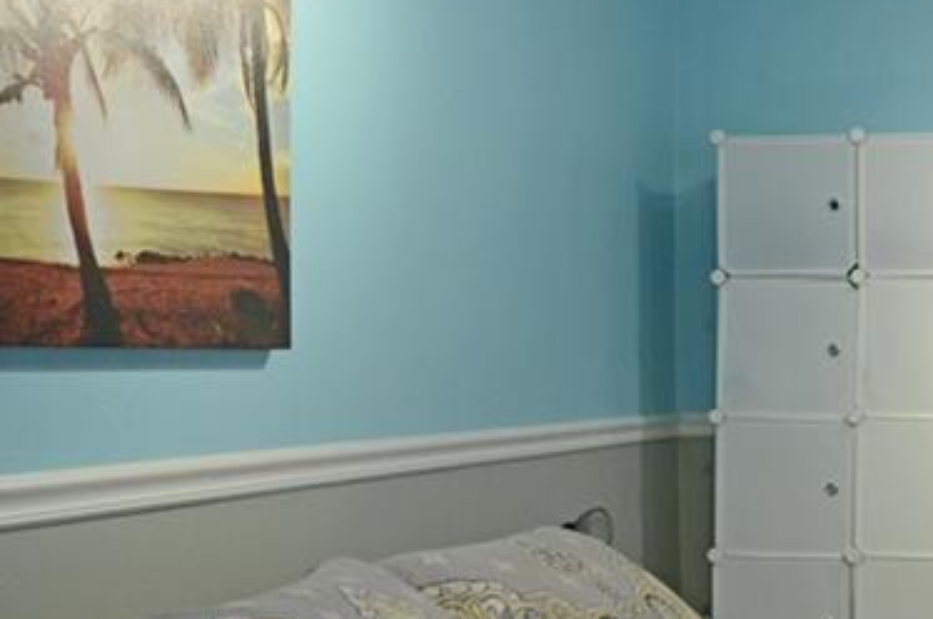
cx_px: 1078
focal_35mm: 74
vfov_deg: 18.3
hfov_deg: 25.1
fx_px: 1915
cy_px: 421
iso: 640
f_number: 3.5
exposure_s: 1/30
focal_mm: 18
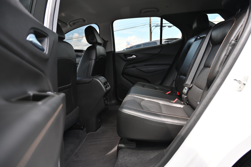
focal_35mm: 24
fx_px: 167
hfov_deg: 73.8
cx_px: 126
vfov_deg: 53.1
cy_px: 84
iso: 250
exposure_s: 1/250
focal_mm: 24
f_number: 4
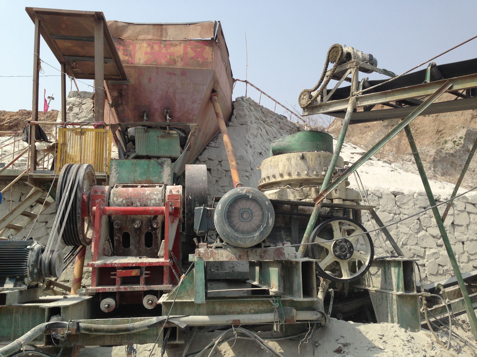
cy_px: 178
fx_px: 455
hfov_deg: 55.4
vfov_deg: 42.9
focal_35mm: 33
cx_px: 238
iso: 50
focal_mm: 4.12
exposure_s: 1/1642
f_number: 2.4
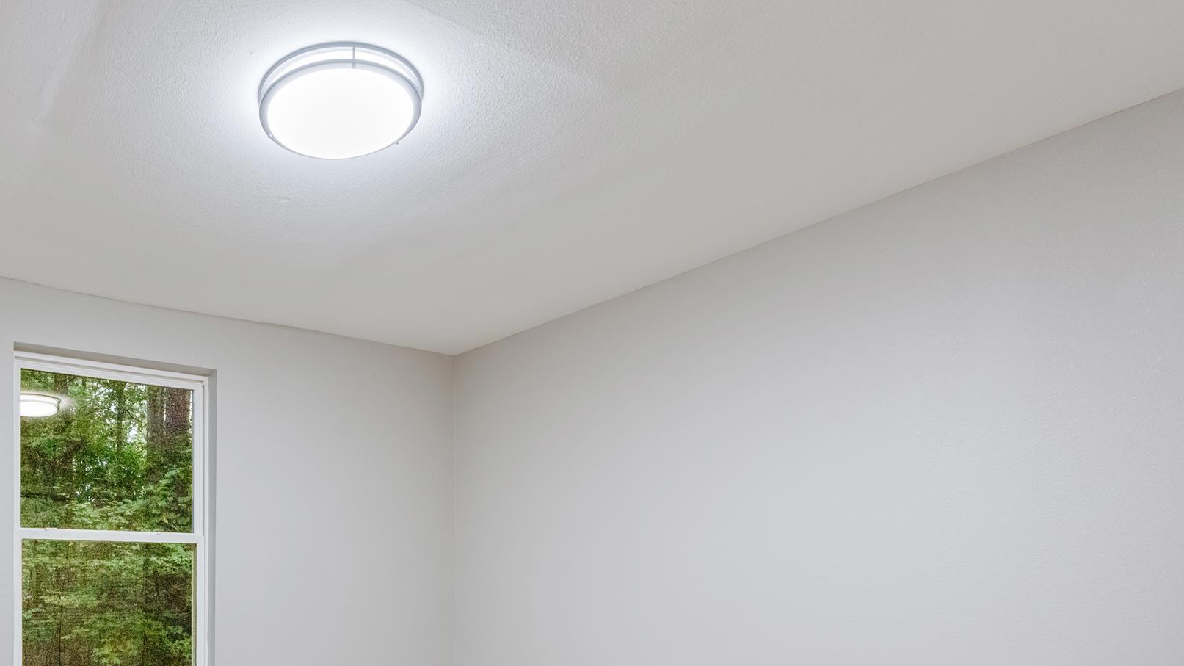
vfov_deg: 41.3
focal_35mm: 26
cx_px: 277
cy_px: 584
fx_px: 816
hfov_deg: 66.8
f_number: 9
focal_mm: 16
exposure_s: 1/2
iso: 640
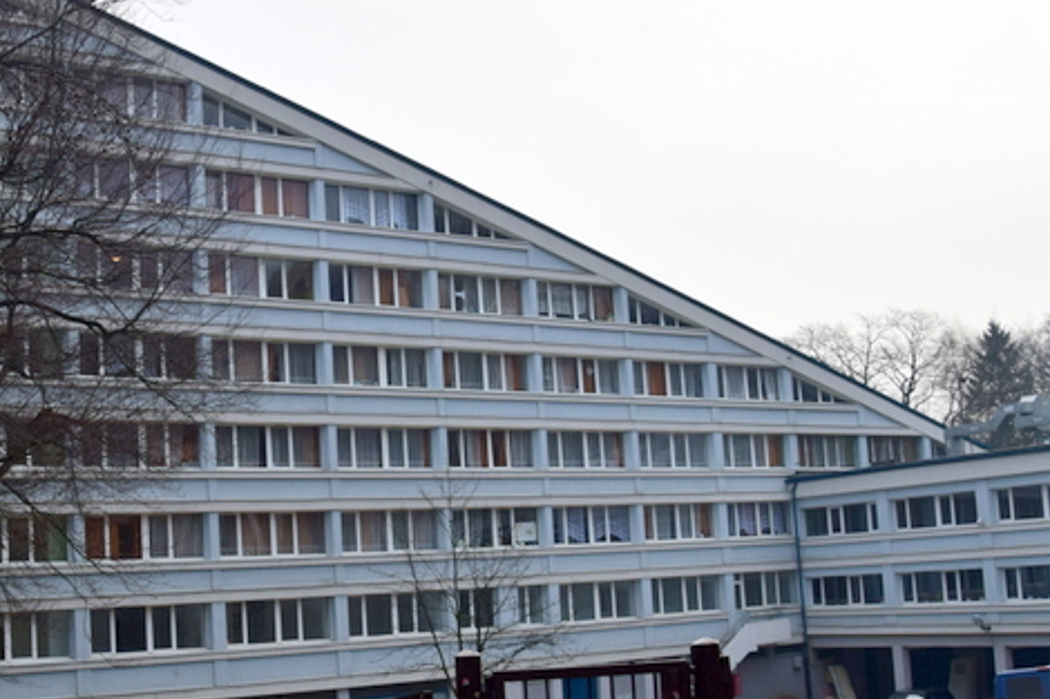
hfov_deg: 42.1
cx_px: 331
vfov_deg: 29.2
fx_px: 1341
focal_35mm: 46
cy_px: 413
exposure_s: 1/125
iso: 400
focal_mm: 18
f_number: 9
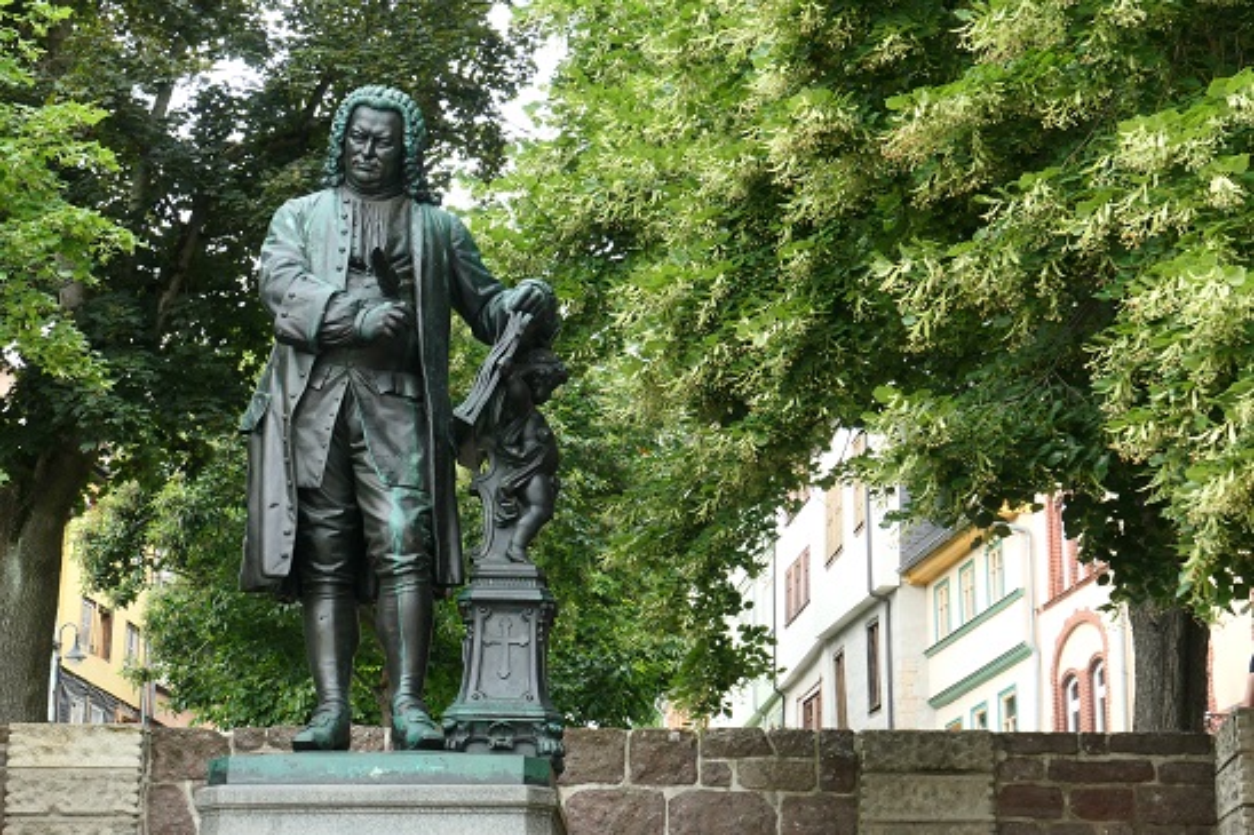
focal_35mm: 78
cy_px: 418
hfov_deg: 26.0
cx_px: 627
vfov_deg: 17.5
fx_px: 2716
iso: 800
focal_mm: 28.4
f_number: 8
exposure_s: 1/80
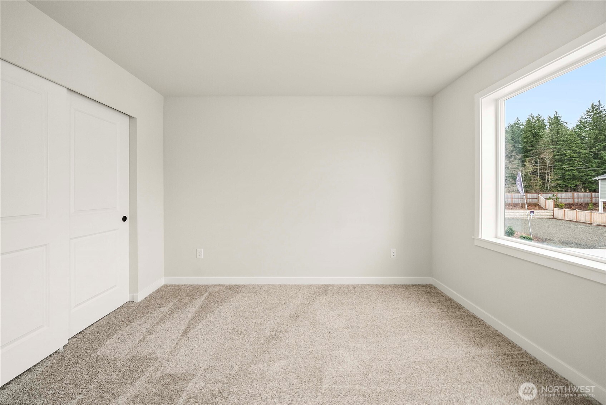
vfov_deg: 90.1
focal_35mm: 12
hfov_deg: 112.6
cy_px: 202
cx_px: 303
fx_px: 202
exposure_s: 1/60
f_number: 6.3
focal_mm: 12
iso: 100
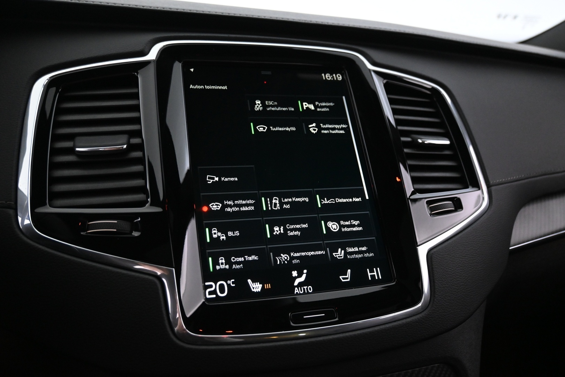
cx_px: 282
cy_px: 188
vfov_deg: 41.7
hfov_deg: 59.5
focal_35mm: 32
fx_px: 494
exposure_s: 1/30
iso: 2200
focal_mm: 21
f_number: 4
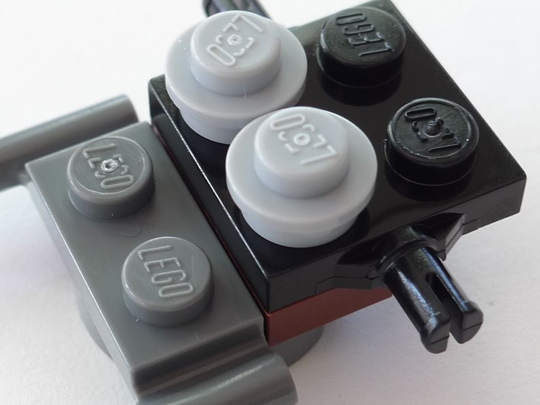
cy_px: 236
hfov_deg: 21.0
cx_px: 196
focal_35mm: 93
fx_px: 1451
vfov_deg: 15.9
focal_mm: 8.8
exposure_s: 1/20
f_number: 3.5
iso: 80
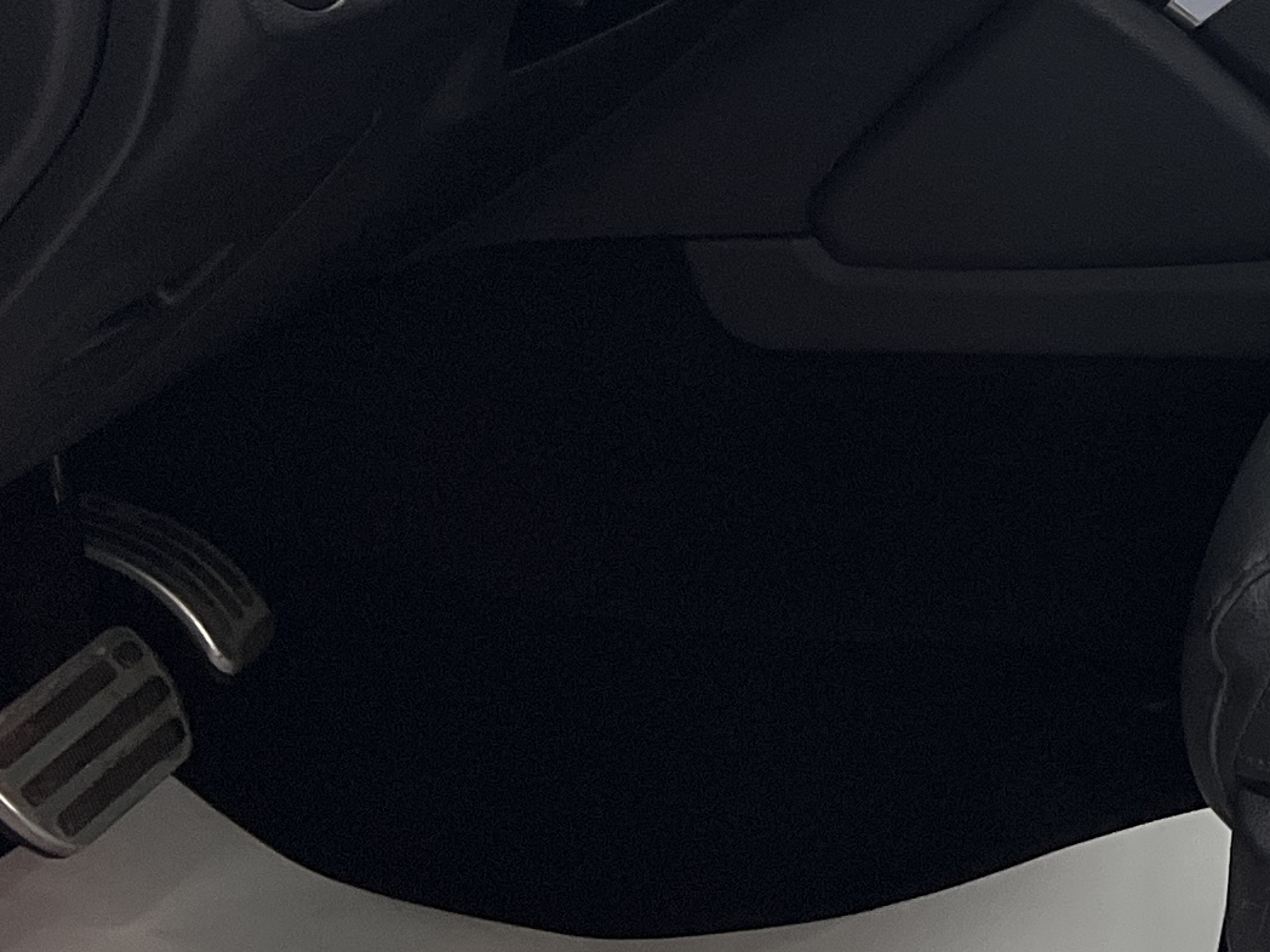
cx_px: 1921
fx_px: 3669
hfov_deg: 17.6
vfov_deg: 14.0
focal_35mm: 100
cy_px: -418
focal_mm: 5.7
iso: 125
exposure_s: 1/100
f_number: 1.5
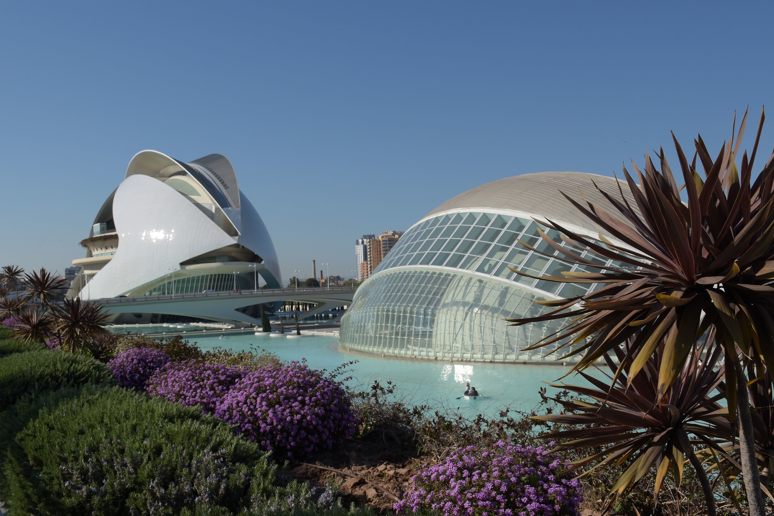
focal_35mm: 36
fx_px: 774
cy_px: 258
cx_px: 387
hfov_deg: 53.1
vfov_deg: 36.9
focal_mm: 24
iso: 100
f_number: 11
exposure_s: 1/320
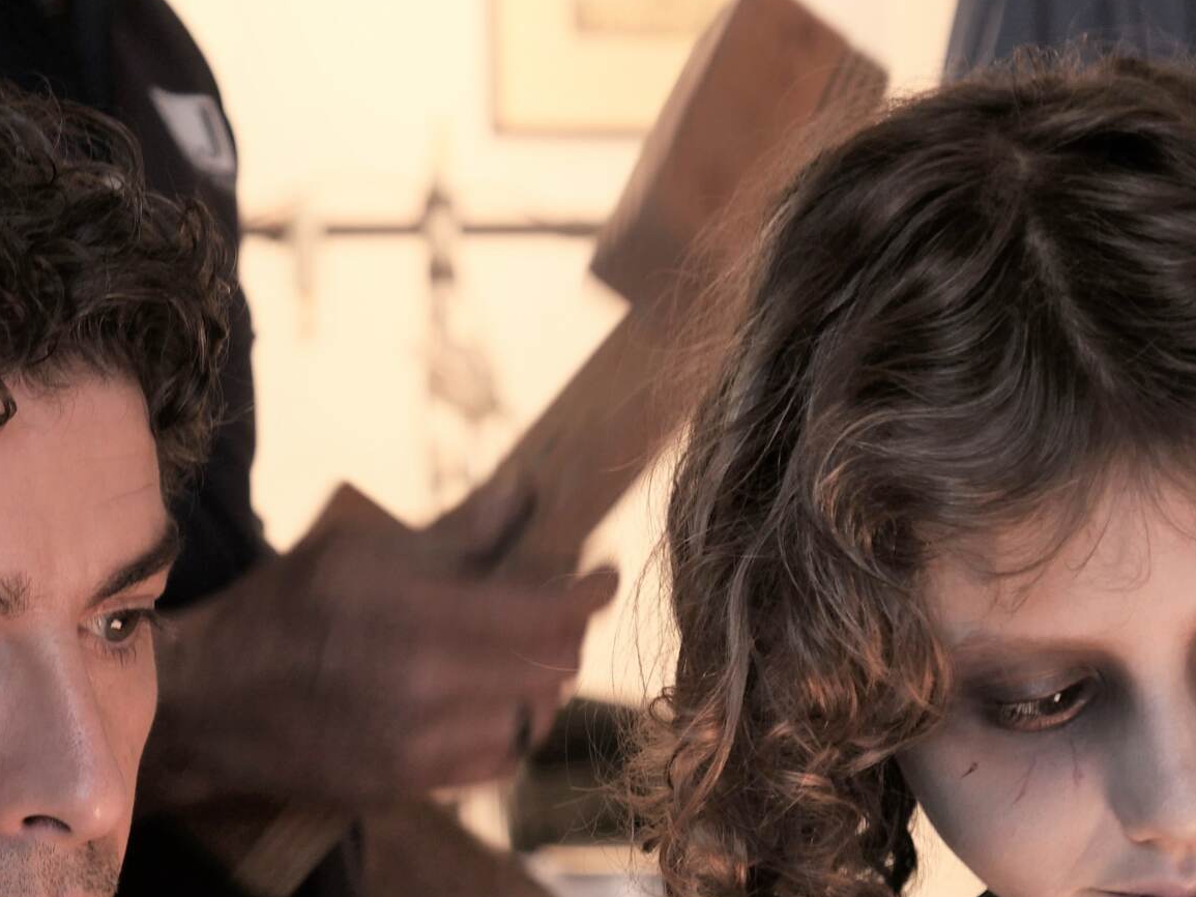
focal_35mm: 204
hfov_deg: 9.7
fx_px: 7048
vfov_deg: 7.3
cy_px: 902
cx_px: 458
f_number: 3.9
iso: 200
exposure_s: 1/50
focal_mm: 46
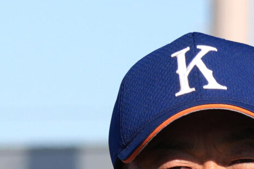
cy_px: 431
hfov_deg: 1.9
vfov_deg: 1.3
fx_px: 7732
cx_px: 126
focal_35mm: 1096
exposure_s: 1/400
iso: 100
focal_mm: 132
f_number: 7.1
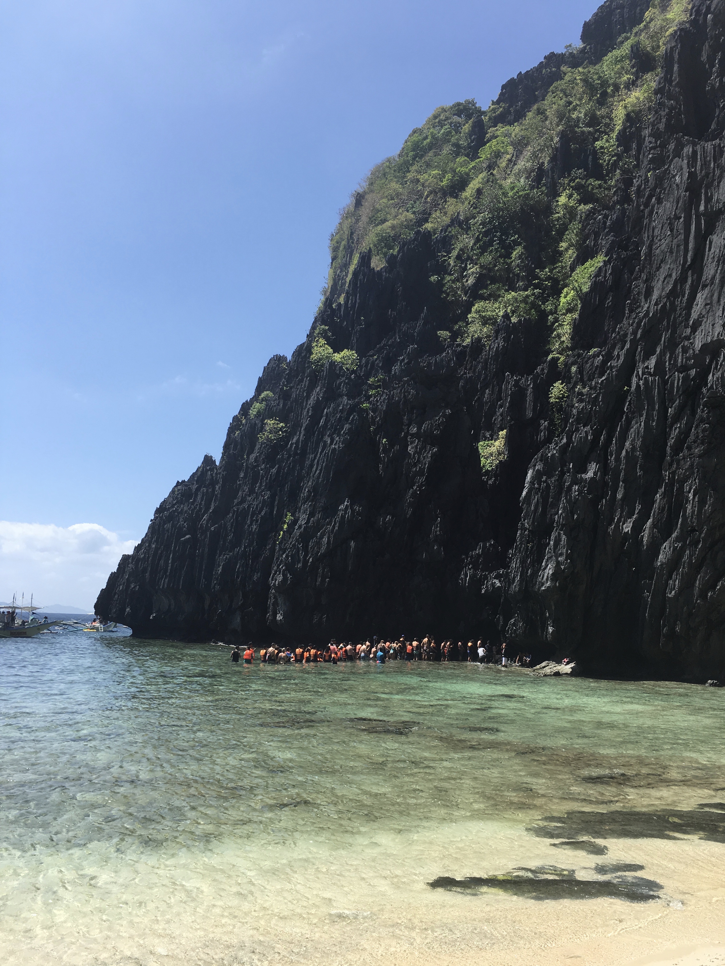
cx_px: 362
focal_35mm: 29
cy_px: 483
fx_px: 810
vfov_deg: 61.7
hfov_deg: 48.2
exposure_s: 1/1350
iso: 25
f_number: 2.2
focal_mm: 4.15
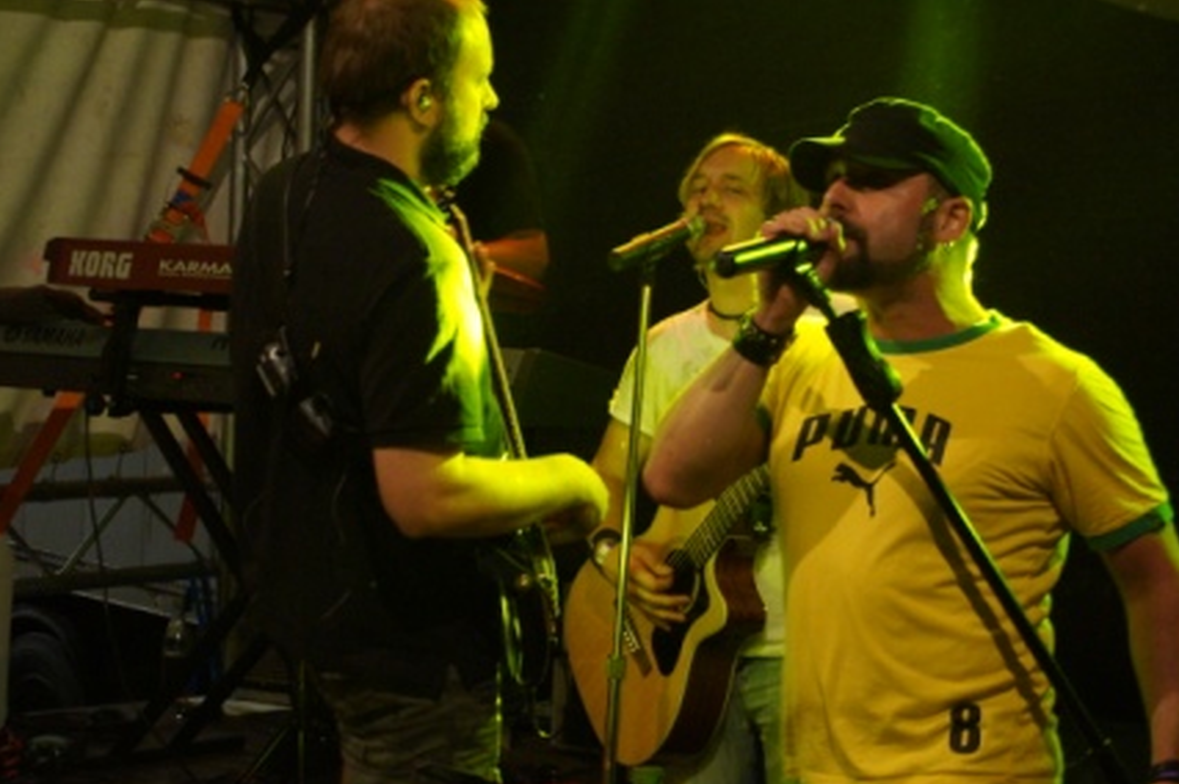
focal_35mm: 87
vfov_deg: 15.8
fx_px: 2831
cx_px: 607
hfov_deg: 23.5
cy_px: 409
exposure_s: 1/100
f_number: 4.5
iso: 3200
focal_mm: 55
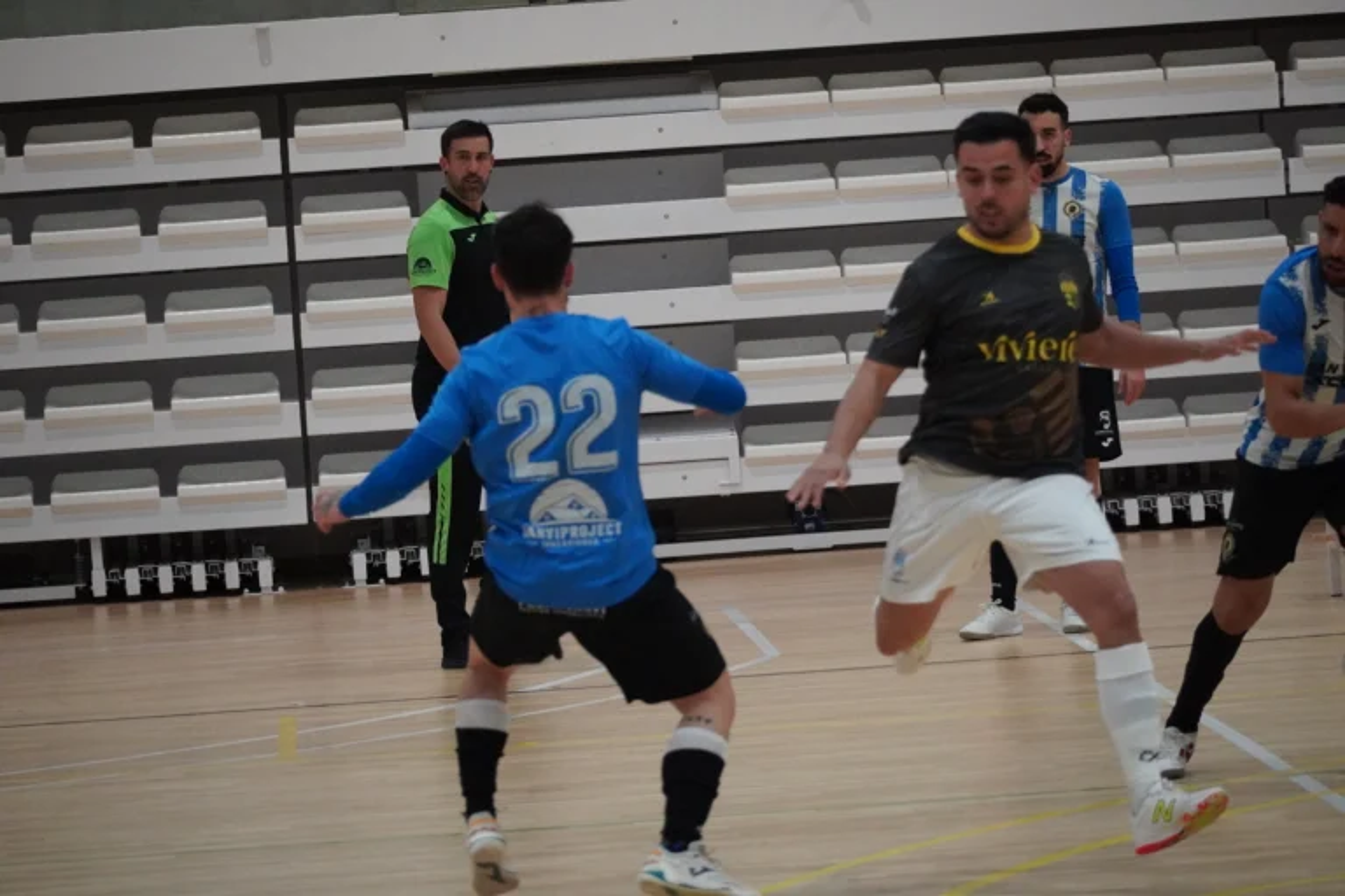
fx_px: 8350
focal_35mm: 224
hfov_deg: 9.2
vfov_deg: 6.1
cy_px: 448
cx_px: 672
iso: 6400
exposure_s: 1/640
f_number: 5.6
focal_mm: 149
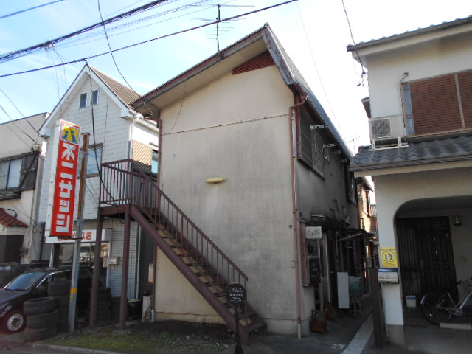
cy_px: 177
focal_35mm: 26
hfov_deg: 67.3
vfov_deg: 53.1
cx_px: 236
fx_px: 355
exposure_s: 1/320
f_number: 3.2
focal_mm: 4.6
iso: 80
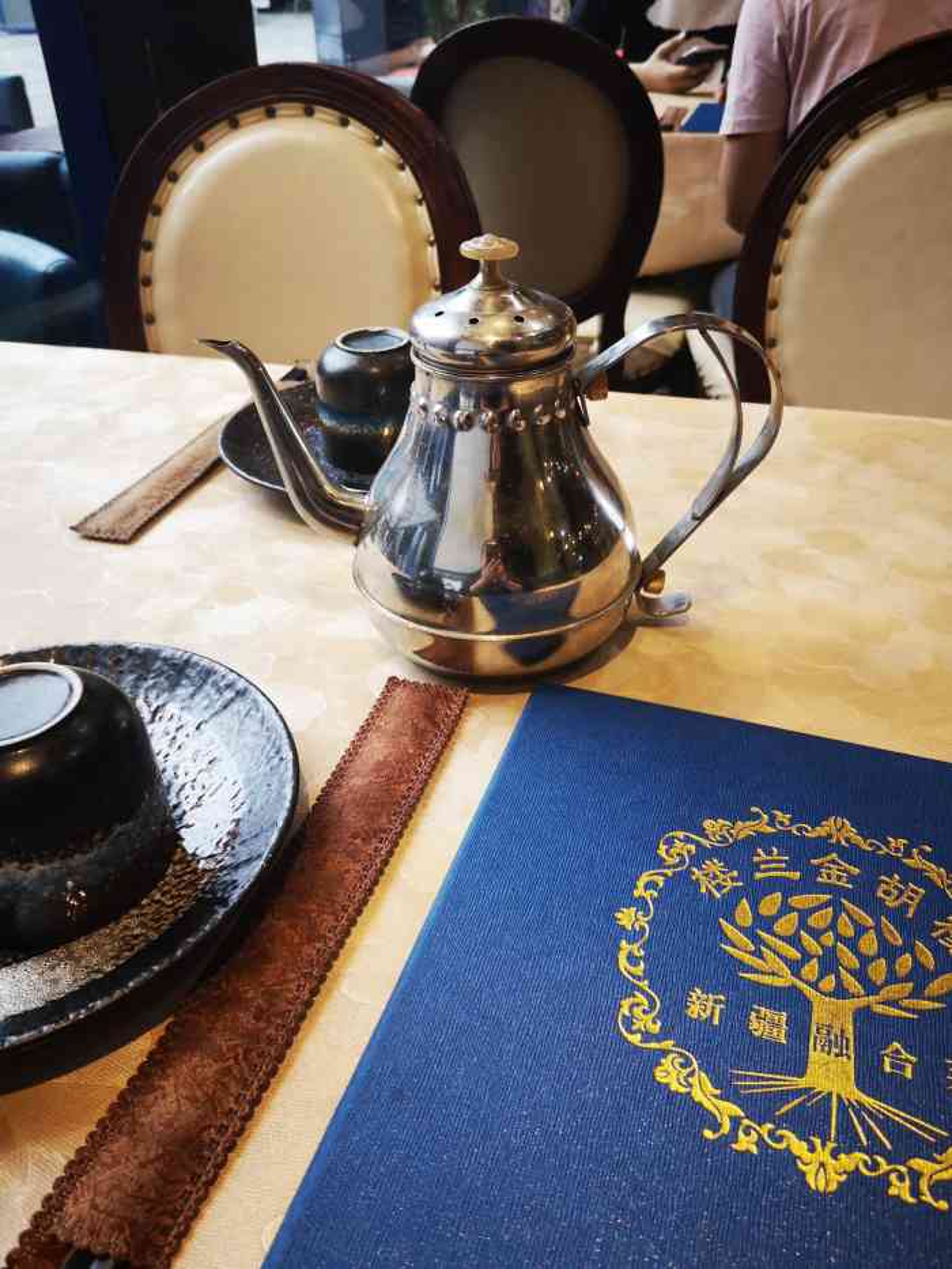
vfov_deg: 65.3
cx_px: 476
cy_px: 634
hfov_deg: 51.4
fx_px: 990
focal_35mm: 27
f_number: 1.8
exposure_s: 1/100
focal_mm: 3.95
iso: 200
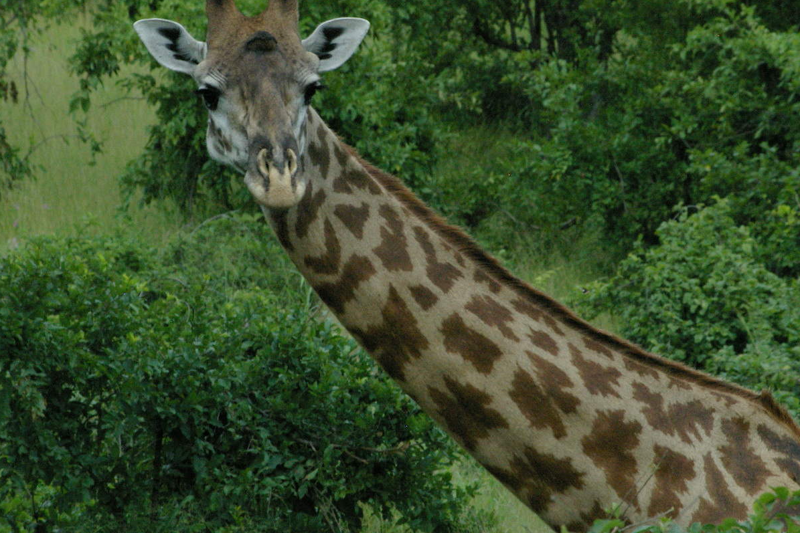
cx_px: 372
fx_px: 7712
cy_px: 211
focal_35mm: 347
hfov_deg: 5.9
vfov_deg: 4.0
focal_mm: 180
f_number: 9.5
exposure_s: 1/500
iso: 1600
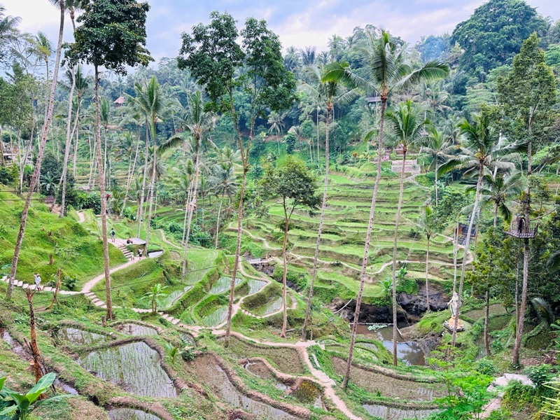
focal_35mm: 24
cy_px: 210
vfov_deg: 56.8
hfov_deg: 71.6
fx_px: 388
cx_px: 280
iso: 80
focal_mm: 6.86
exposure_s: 1/163
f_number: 1.78
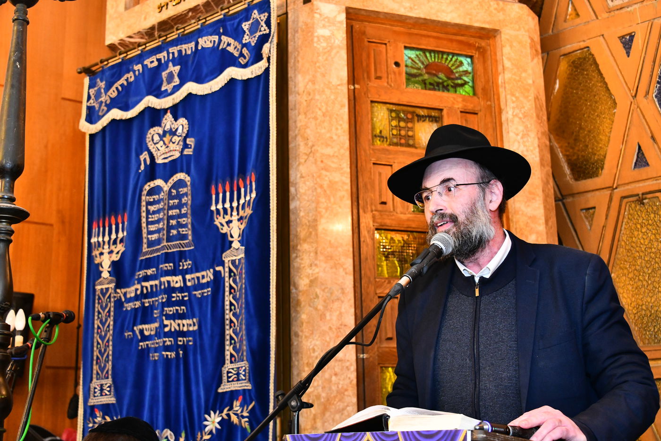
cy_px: 220
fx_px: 881
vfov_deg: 28.1
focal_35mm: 48
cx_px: 330
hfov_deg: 41.1
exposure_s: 1/100
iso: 2500
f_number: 5.6
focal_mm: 48
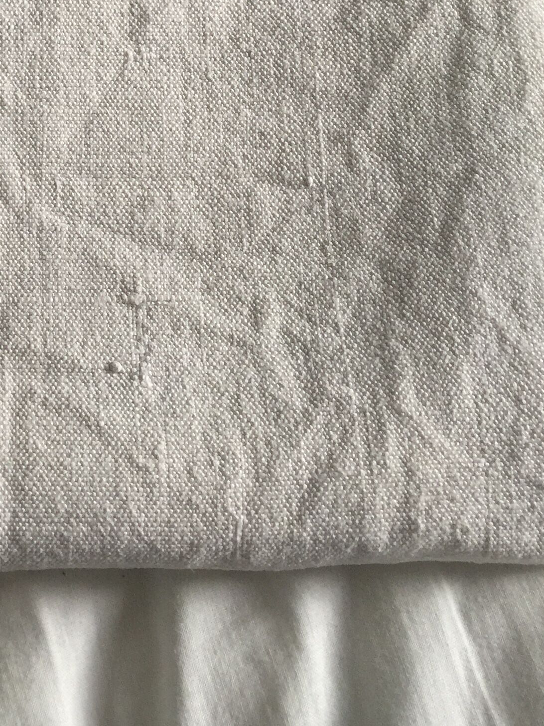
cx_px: -12
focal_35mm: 65
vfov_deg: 27.6
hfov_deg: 21.7
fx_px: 1362
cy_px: -47
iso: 50
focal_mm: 4.15
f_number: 2.2
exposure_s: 1/17
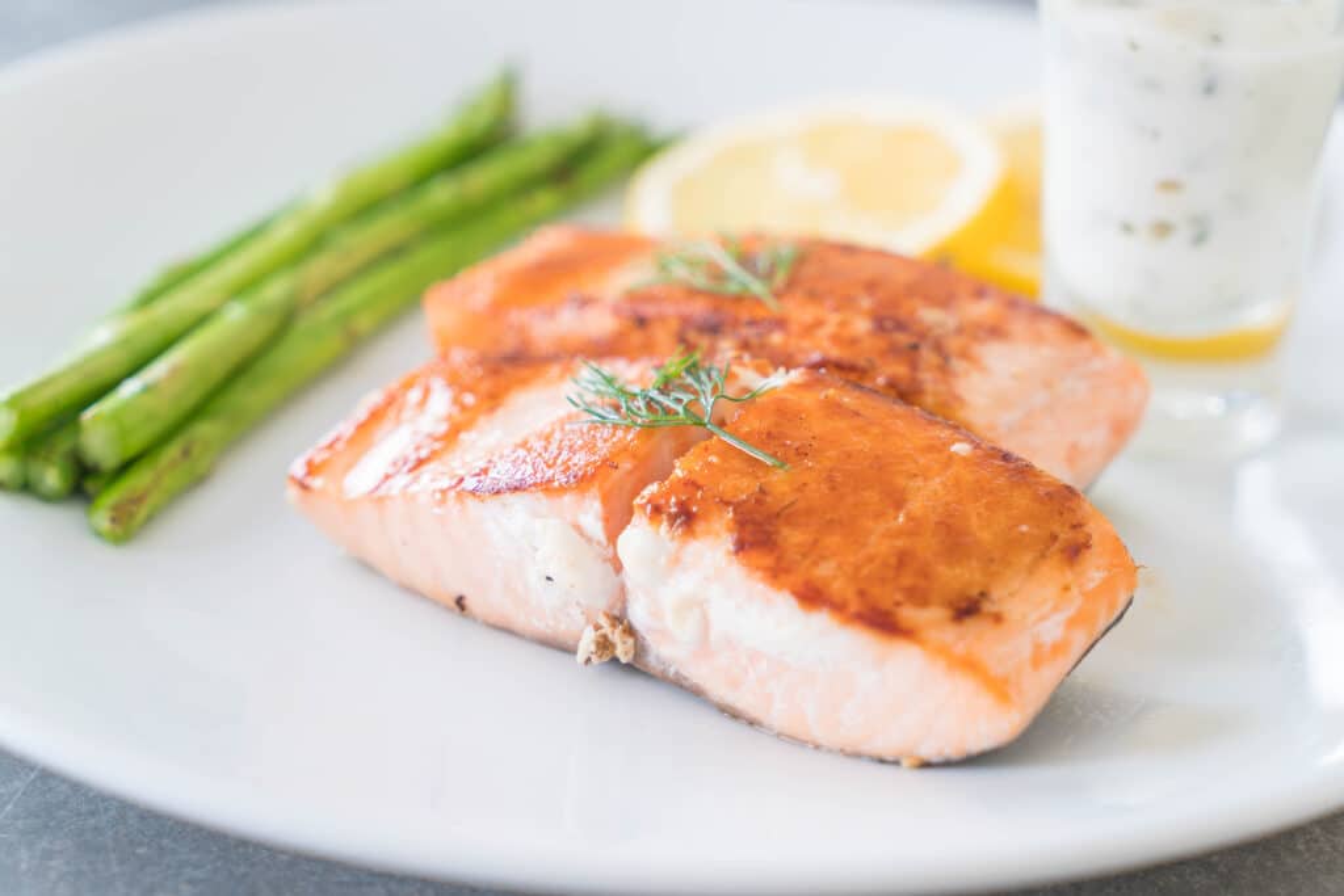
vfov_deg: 19.5
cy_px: 448
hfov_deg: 28.8
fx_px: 2614
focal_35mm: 70
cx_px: 672
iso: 100
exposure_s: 1/100
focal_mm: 70
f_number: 5.6
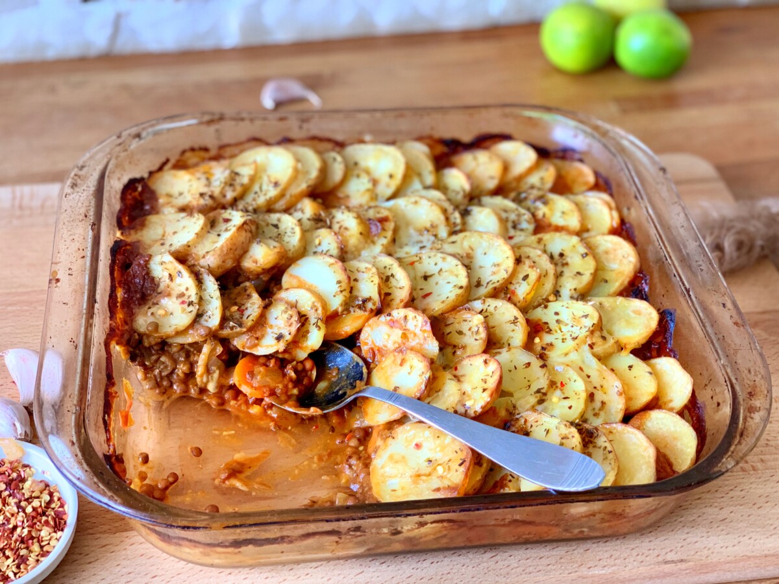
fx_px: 1170
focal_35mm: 52
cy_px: 292
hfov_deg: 36.8
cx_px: 390
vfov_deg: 28.0
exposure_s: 1/64
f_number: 2.4
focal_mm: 6
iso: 125
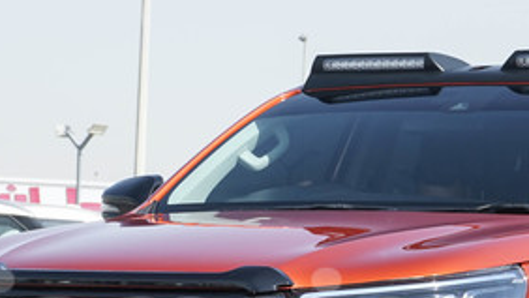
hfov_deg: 10.3
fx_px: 2919
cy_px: 333
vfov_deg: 5.8
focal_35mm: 208
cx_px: 454
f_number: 10
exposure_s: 1/400
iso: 400
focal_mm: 70
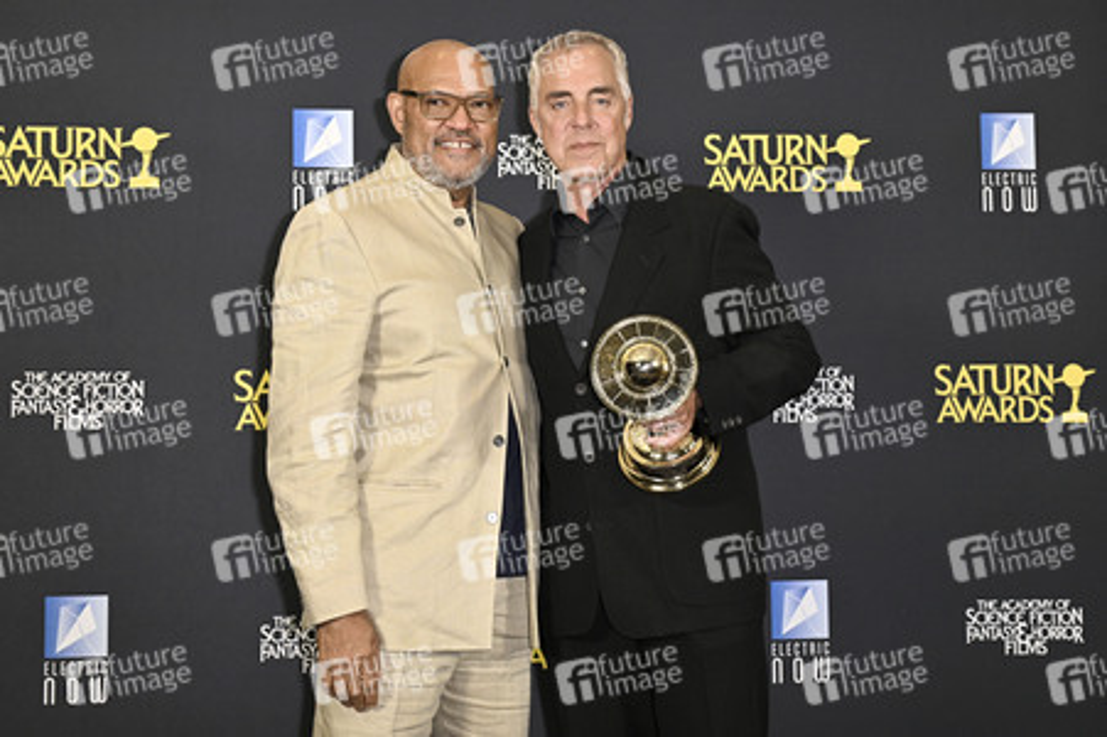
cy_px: 368
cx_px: 554
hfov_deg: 35.1
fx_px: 1751
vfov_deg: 23.7
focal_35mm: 57
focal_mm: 57
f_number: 5
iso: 2000
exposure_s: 1/320
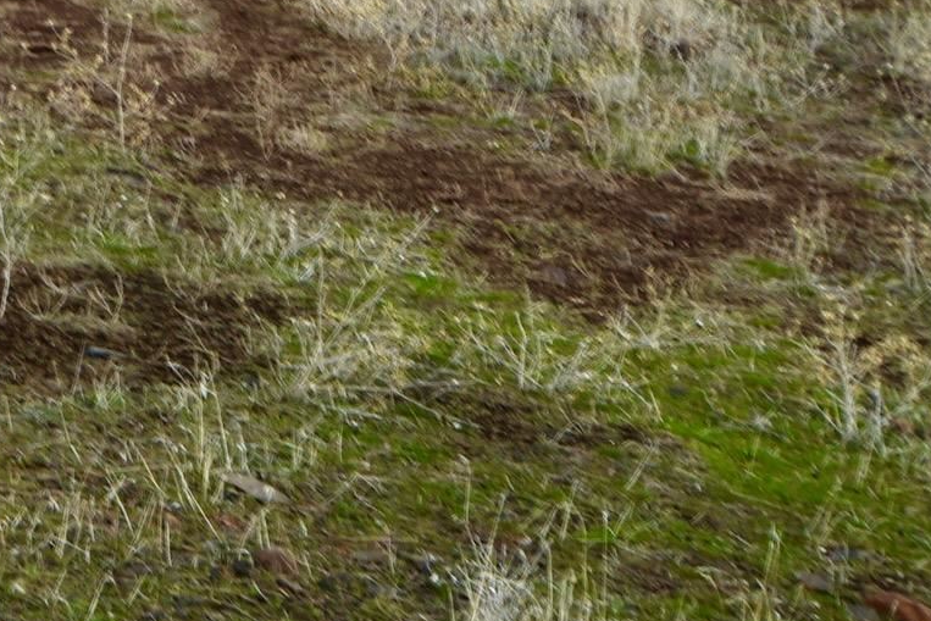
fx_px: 3052
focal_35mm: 118
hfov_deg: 16.2
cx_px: -362
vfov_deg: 11.3
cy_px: -179
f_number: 8
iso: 100
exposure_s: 1/160
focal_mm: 24
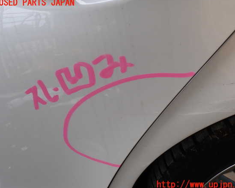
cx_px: 125
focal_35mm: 32
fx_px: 223
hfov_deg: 55.6
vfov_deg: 45.8
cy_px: 94
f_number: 3.2
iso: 100
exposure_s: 1/80
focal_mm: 5.4
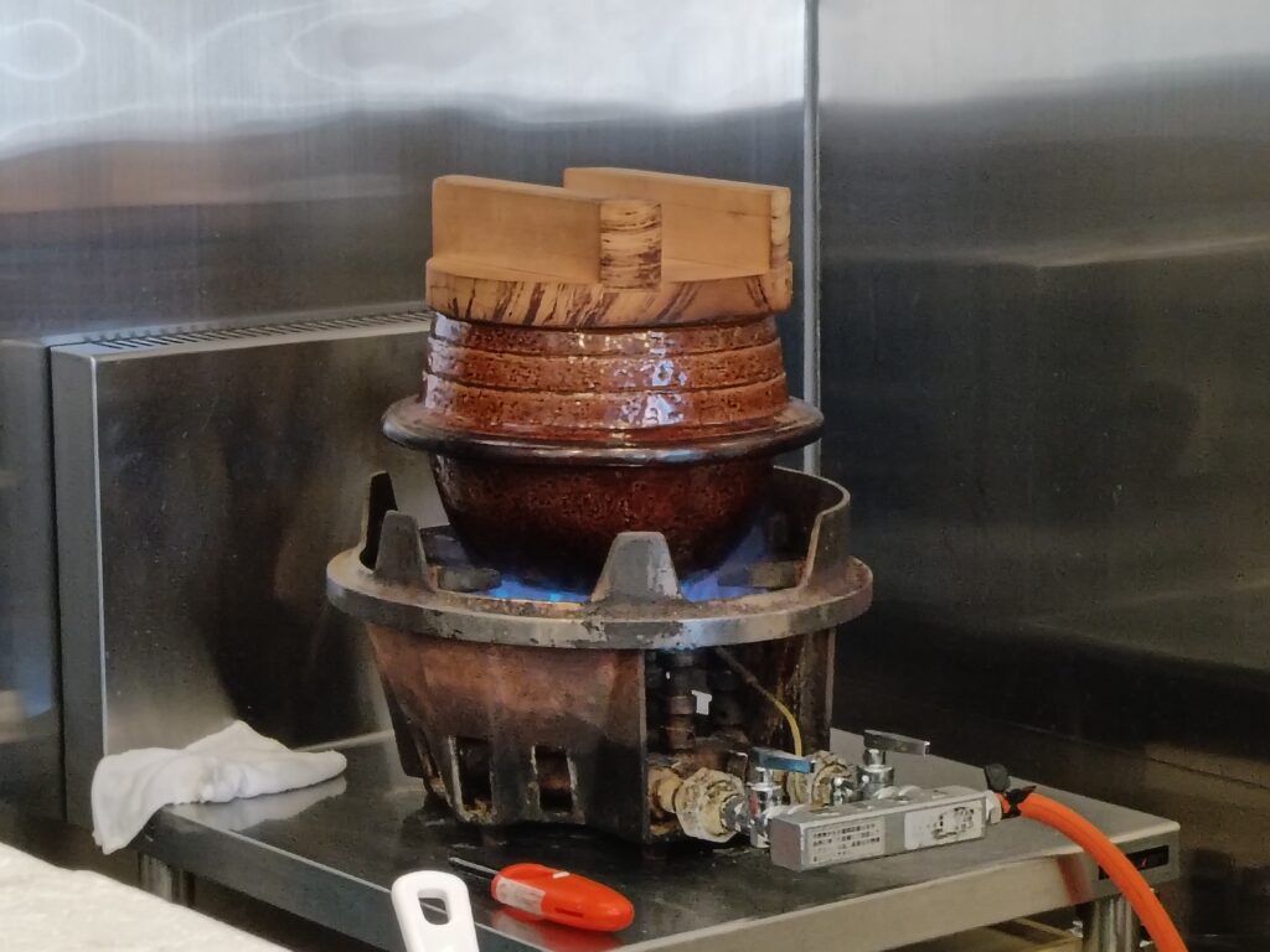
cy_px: 476
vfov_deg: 14.6
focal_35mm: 101
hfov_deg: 19.4
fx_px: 3706
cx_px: 635
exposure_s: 1/50
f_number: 1.7
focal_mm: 4.7
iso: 640
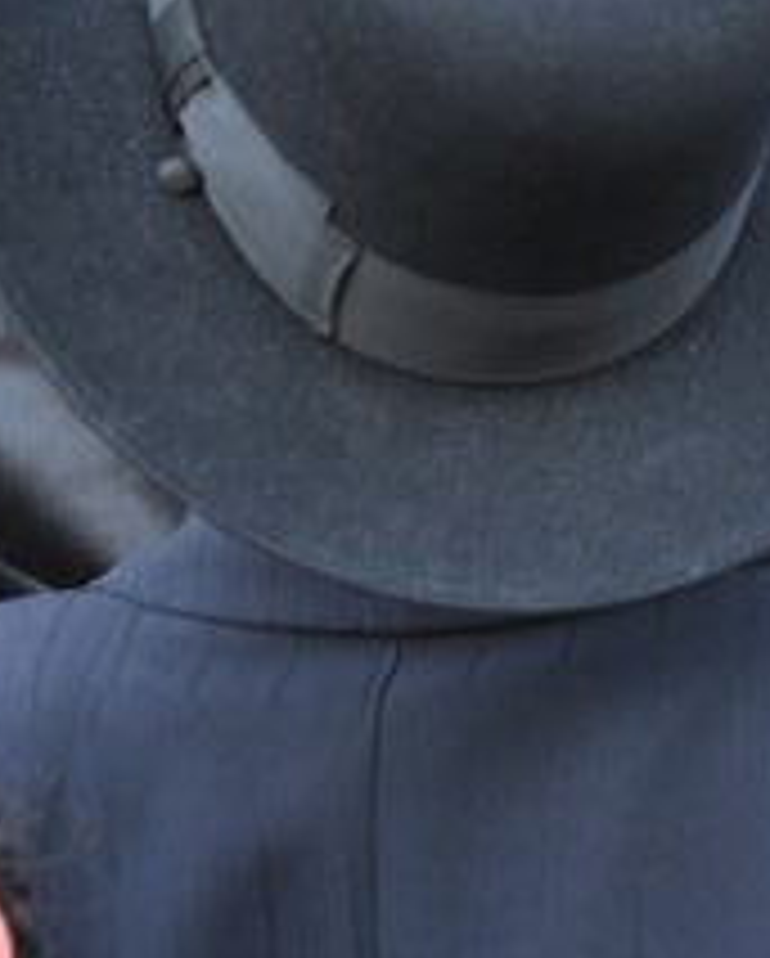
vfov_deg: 13.6
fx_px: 3837
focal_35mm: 135
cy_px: -333
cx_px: 1099
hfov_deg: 11.1
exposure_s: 1/100
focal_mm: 20
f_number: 5
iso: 400
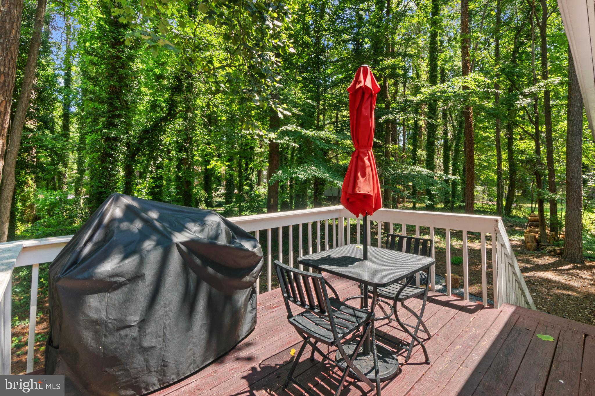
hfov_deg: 95.0
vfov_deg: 72.0
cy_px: 198
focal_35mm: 16
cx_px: 298
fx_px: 273
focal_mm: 11
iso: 100
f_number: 13
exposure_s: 1/6
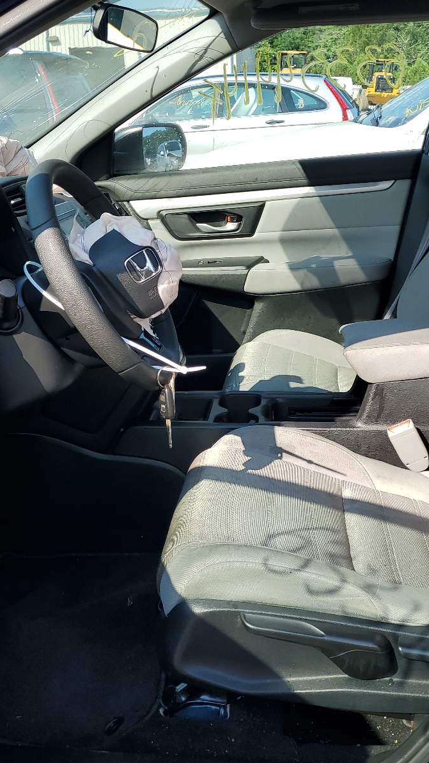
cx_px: 208
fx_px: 769
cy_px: 381
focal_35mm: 38
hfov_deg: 31.2
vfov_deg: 52.8
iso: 50
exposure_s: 1/1111
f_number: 1.5
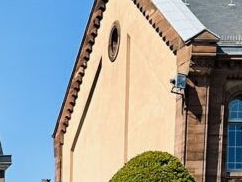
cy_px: 278
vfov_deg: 11.0
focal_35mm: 129
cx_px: -305
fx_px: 903
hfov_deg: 12.5
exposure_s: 1/3257
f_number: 1.5
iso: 50
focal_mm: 5.7
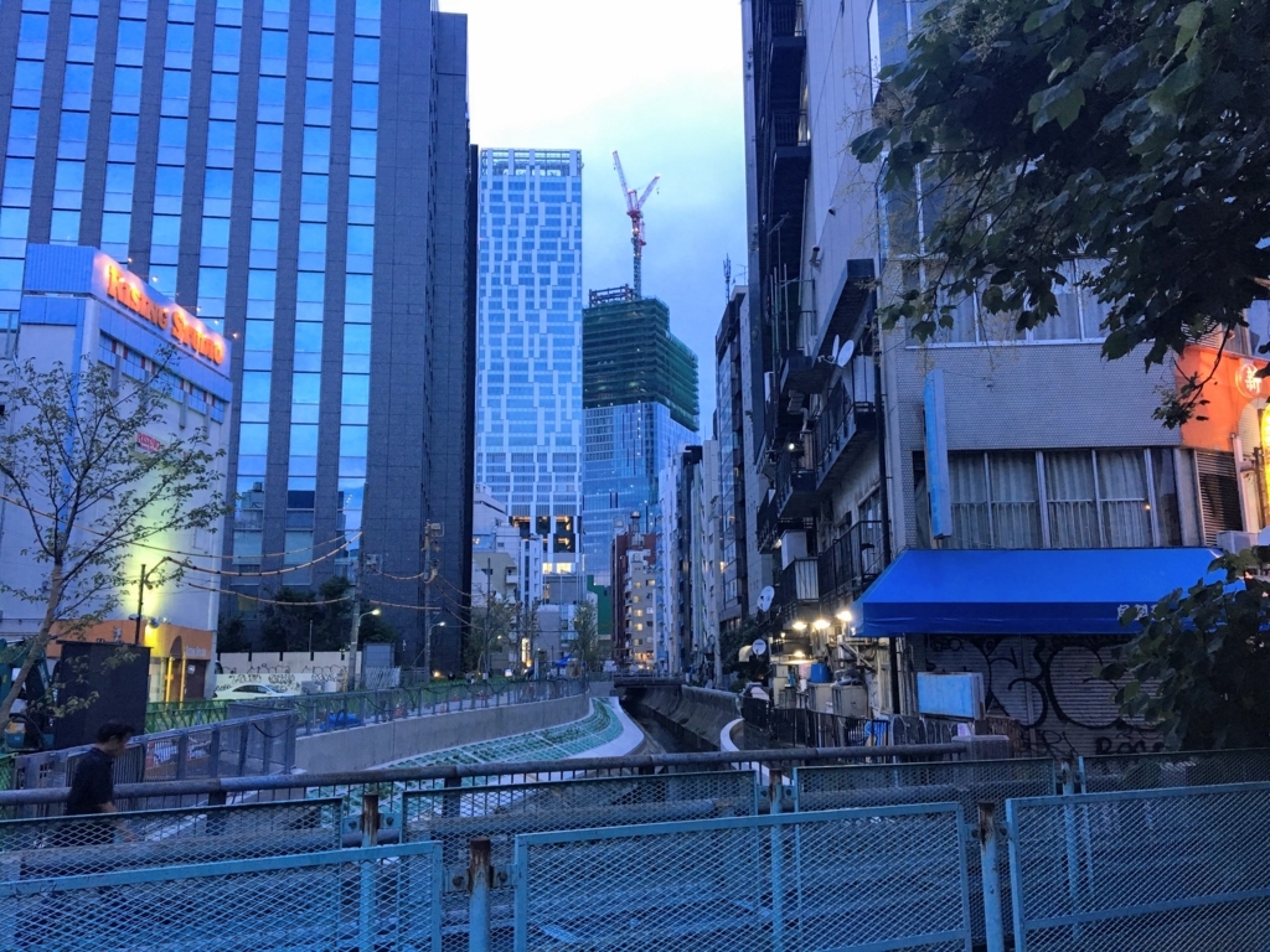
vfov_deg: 48.2
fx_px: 1064
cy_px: 476
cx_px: 635
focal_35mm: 29
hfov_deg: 61.7
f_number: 2.2
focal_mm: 4.15
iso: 80
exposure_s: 1/30
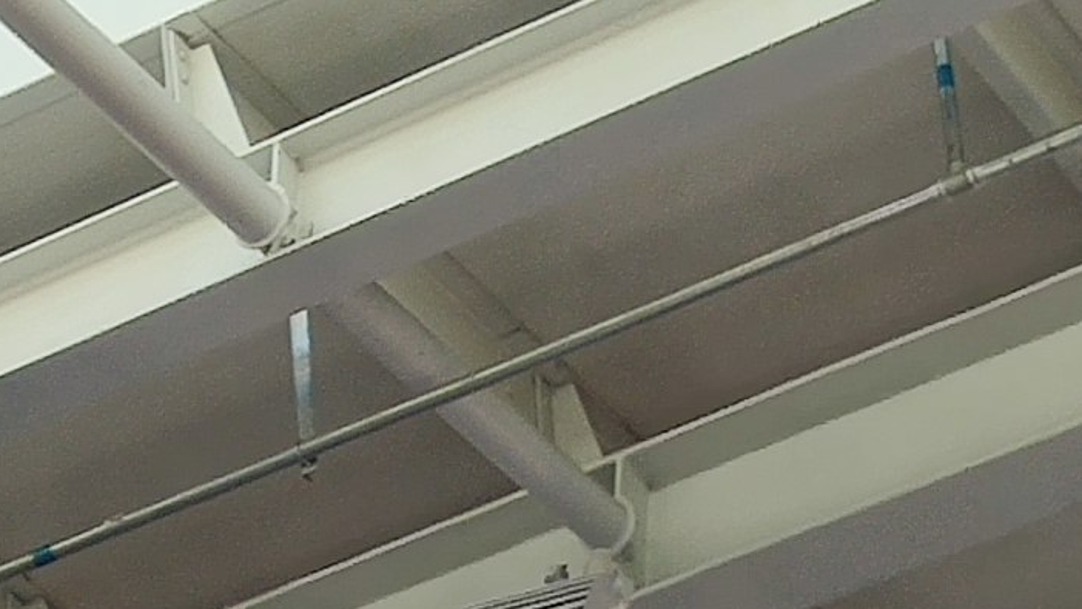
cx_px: 264
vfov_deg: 5.5
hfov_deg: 10.2
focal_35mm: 211
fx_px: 6054
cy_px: 1620
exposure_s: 1/233
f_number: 1.75
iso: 112
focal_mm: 4.75
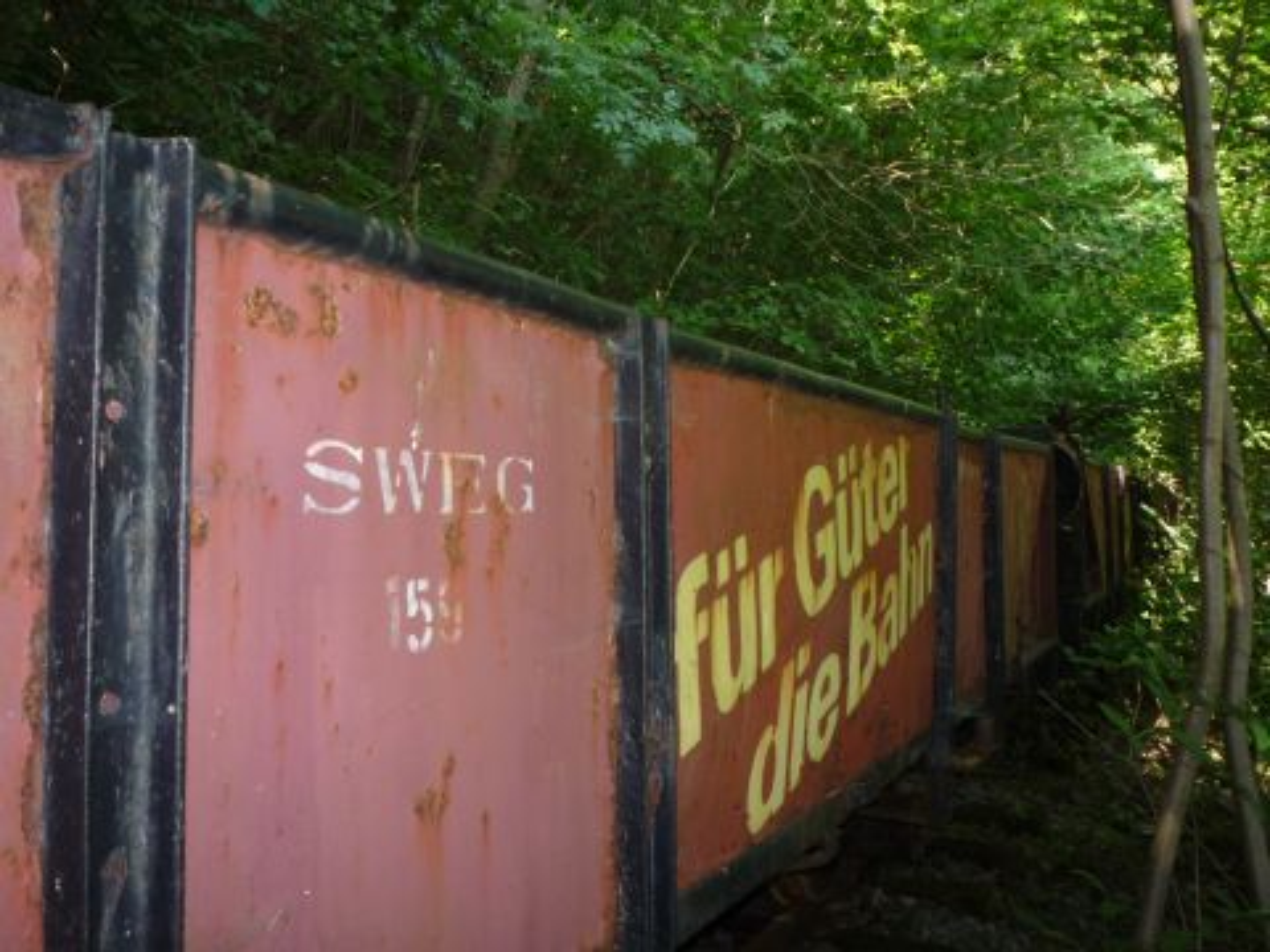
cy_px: 476
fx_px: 1174
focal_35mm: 32
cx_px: 635
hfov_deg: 56.8
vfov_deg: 44.2
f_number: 3.3
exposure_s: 1/30
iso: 100
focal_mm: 5.2
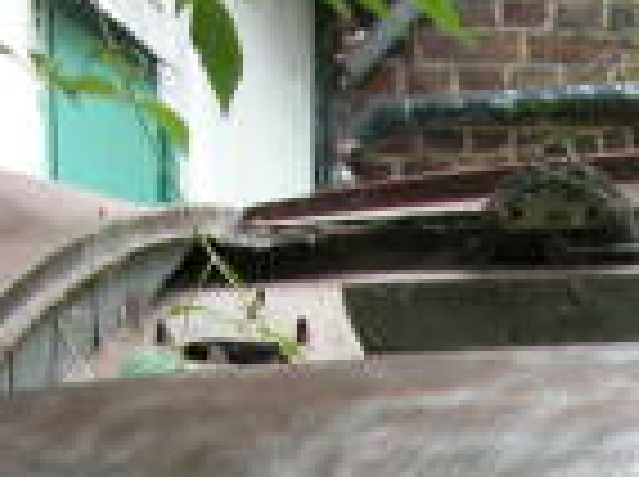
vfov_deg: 9.1
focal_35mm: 158
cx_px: 1035
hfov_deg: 11.8
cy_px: 738
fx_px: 2912
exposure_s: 1/22.4
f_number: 2.8
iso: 100
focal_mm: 8.9
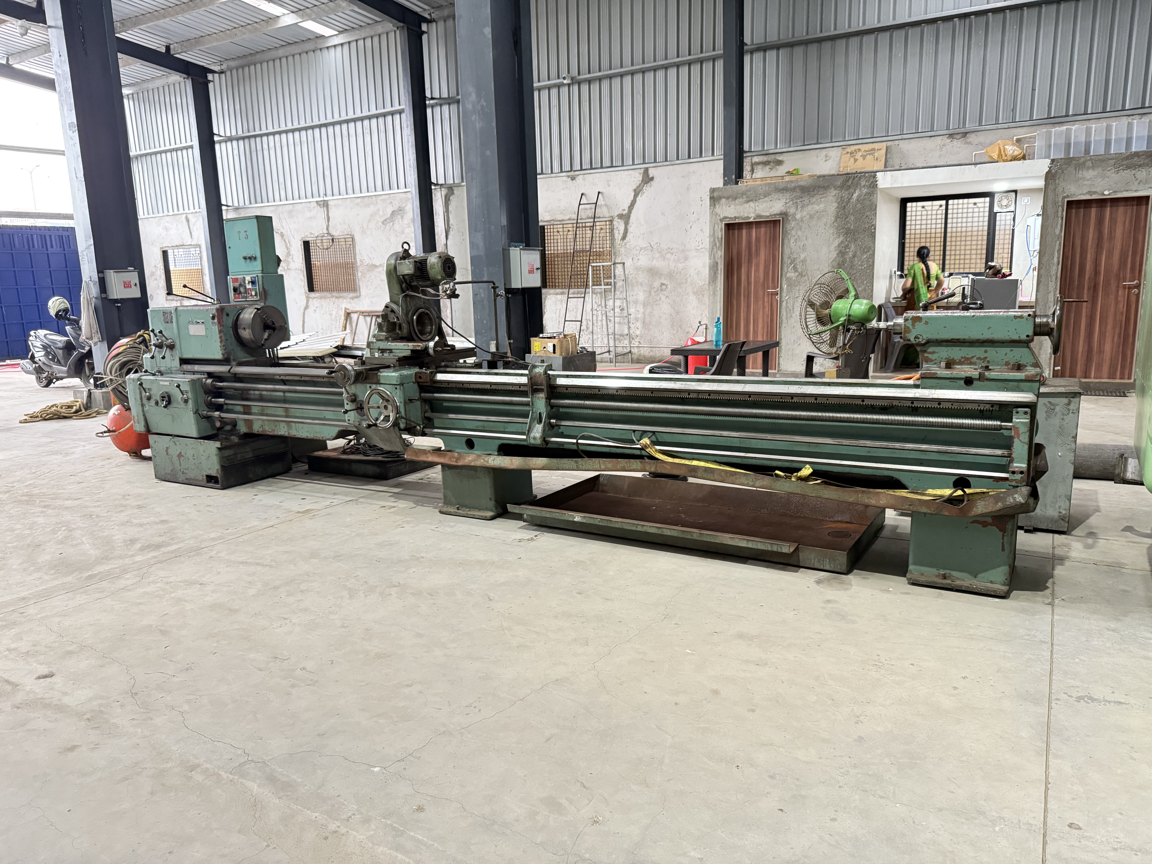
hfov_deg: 71.6
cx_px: 576
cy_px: 432
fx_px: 799
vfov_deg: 56.8
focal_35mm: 24
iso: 800
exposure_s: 1/50
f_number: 1.78
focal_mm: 6.76
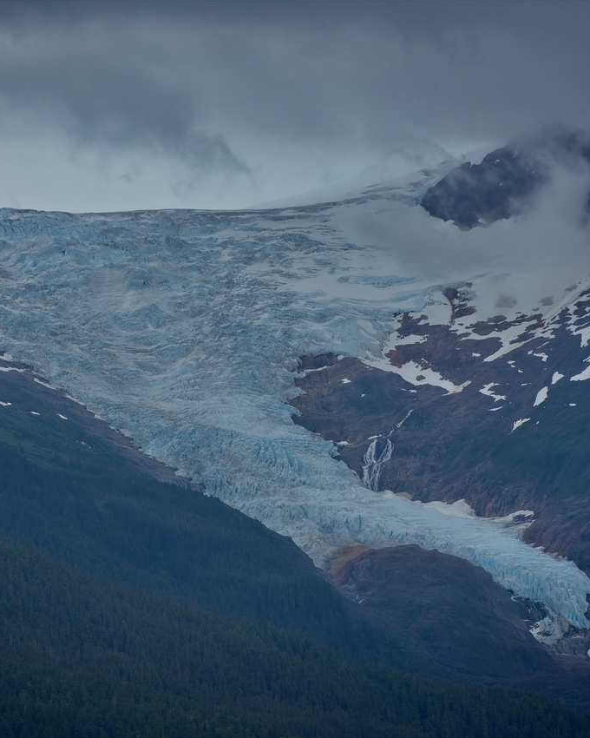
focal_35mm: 205
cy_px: 370
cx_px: 246
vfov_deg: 9.4
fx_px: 4475
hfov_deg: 7.5
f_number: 9
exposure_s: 1/320
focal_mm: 145
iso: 100
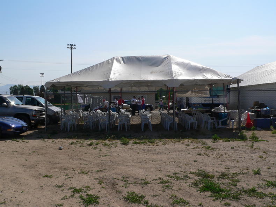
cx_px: 138
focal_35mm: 36
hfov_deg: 51.3
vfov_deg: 39.7
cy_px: 104
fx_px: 287
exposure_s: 1/800
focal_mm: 6
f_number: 5.6
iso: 80
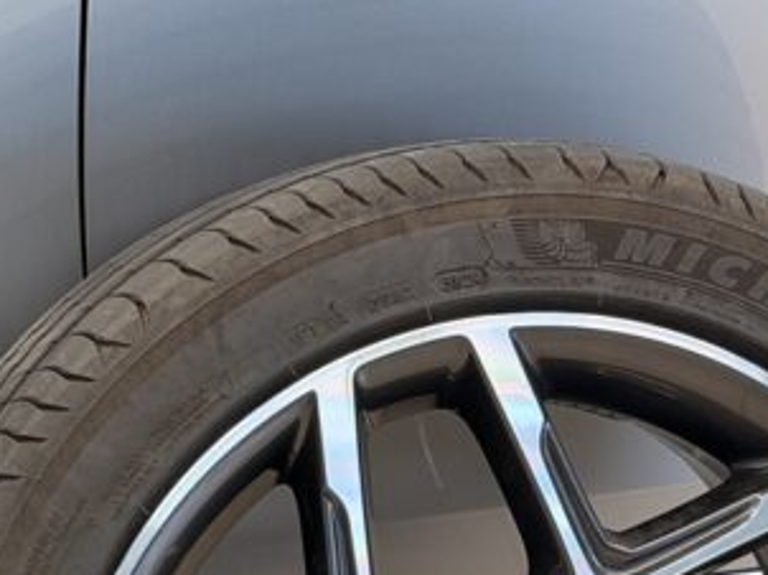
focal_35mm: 163
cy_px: 809
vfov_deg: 8.9
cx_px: -94
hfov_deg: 11.9
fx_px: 3613
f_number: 1.78
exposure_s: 1/63
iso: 80
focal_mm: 6.76
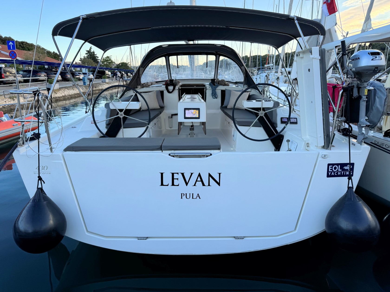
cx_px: 195
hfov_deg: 71.6
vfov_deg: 56.8
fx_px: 270
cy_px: 146
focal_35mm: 24
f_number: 1.78
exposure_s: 1/651
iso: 80
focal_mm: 6.76
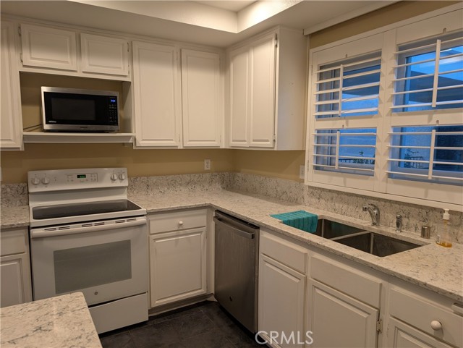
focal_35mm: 24
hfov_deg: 71.6
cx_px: 232
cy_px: 174
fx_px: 321
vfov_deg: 56.9
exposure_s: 1/30
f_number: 1.68
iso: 39
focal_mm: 6.9
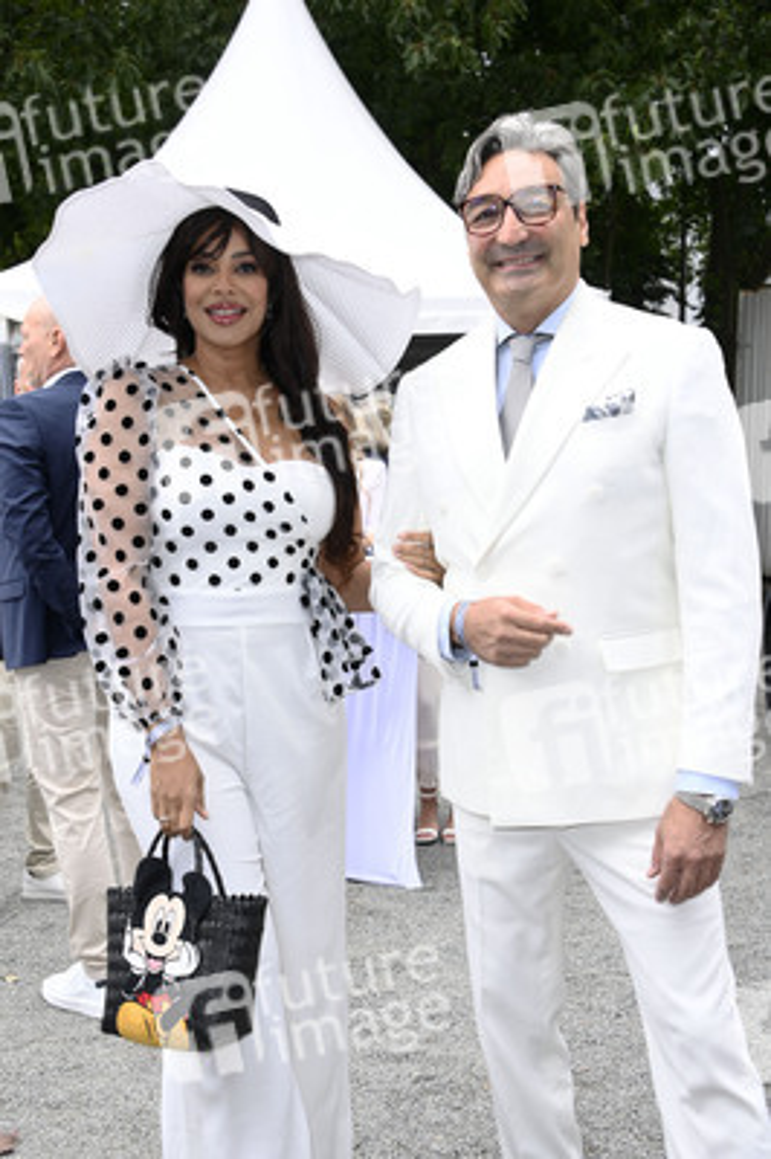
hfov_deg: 28.0
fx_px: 1545
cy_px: 580
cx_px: 386
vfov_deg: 41.1
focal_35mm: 48
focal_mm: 48
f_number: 5.6
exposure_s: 1/200
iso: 400
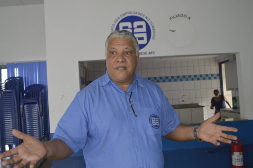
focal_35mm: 33
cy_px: 84
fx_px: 232
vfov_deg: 39.9
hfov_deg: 57.3
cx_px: 126
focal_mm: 22
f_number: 4
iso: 720
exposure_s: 1/60
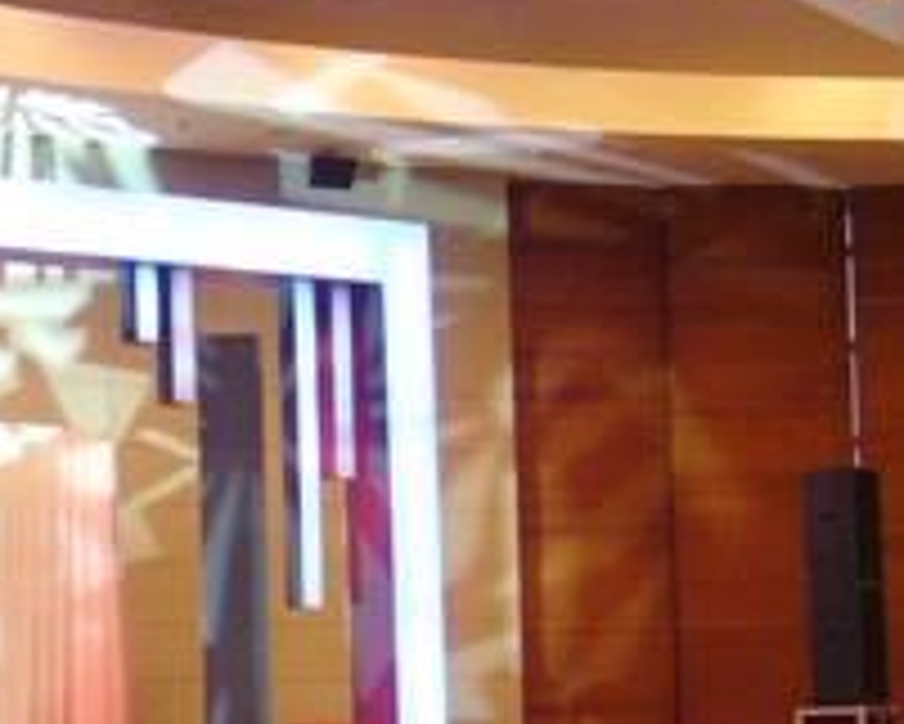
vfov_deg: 15.0
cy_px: 621
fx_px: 2730
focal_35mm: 102
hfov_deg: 17.6
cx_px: -279
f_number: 2.8
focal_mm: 5.8
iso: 200
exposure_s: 1/30
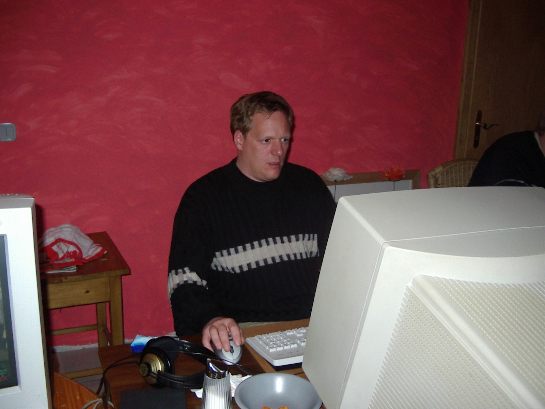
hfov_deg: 49.0
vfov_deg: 37.7
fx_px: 598
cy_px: 204
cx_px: 272
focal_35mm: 38
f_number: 2.6
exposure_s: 1/60
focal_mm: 5.8
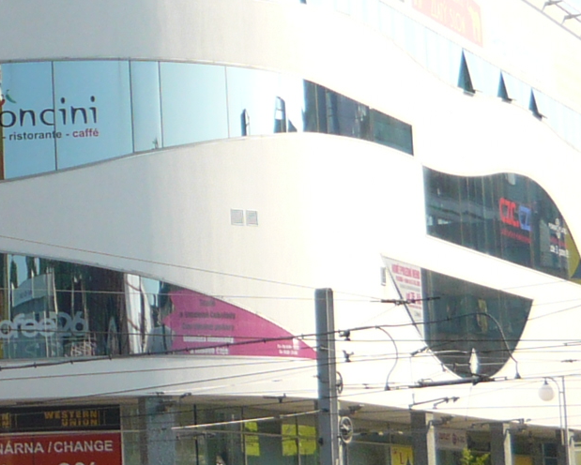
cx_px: -200
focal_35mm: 142
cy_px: 200
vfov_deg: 10.9
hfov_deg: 13.0
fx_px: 2443
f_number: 2.8
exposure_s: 1/800
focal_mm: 5.5
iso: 100
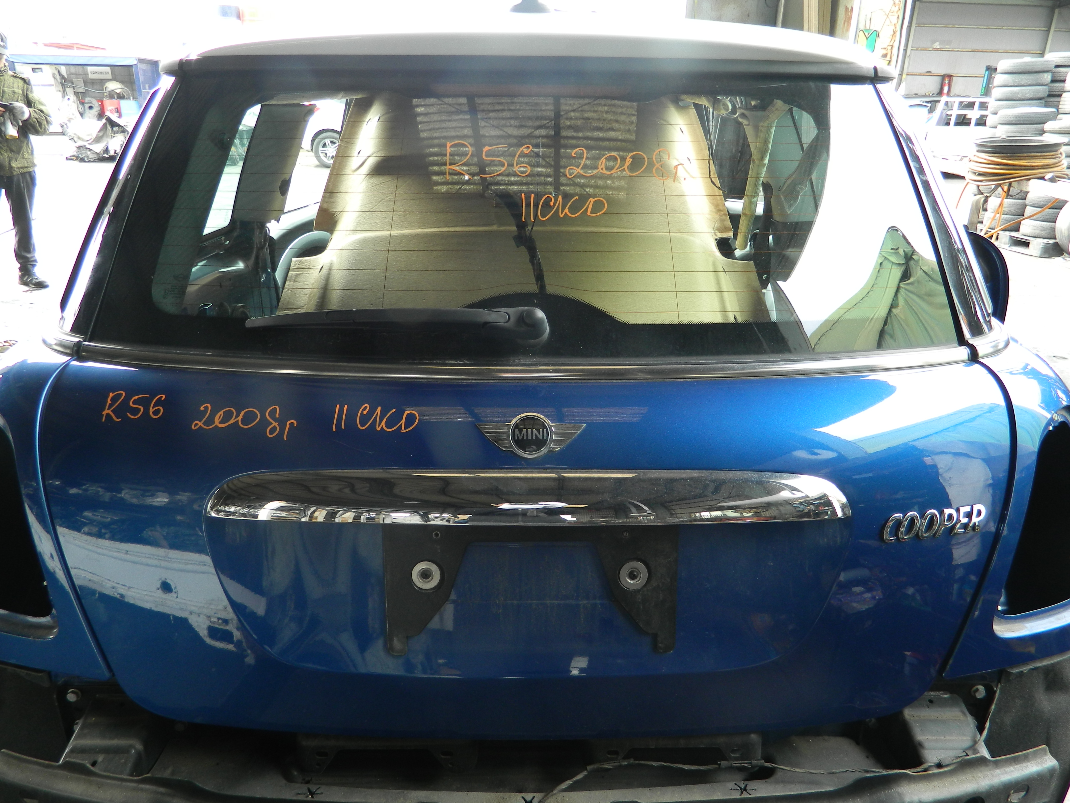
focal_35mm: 25
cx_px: 535
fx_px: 773
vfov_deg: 54.9
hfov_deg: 69.4
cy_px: 402
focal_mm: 4.5
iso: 80
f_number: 3.1
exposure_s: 1/30
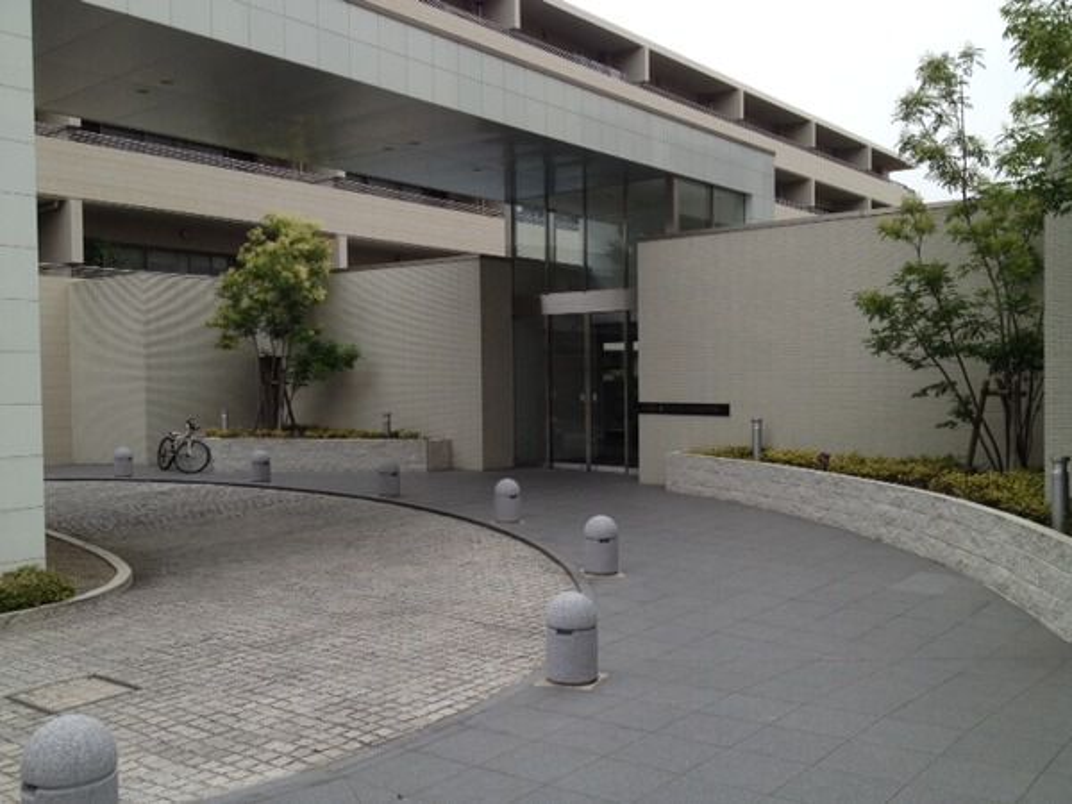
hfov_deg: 52.6
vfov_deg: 40.7
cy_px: 402
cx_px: 536
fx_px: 1084
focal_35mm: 35
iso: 50
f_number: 2.4
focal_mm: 4.28
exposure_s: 1/1314
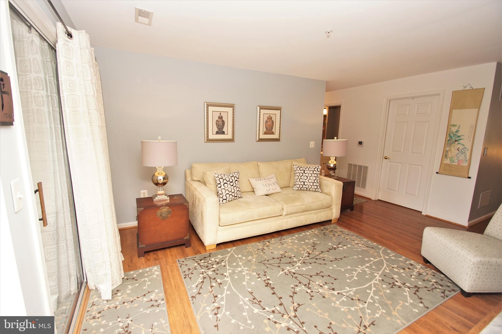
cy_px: 167
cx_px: 251
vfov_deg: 77.3
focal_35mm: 15
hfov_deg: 100.4
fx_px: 209
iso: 800
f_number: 4.5
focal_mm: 10
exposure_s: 1/125
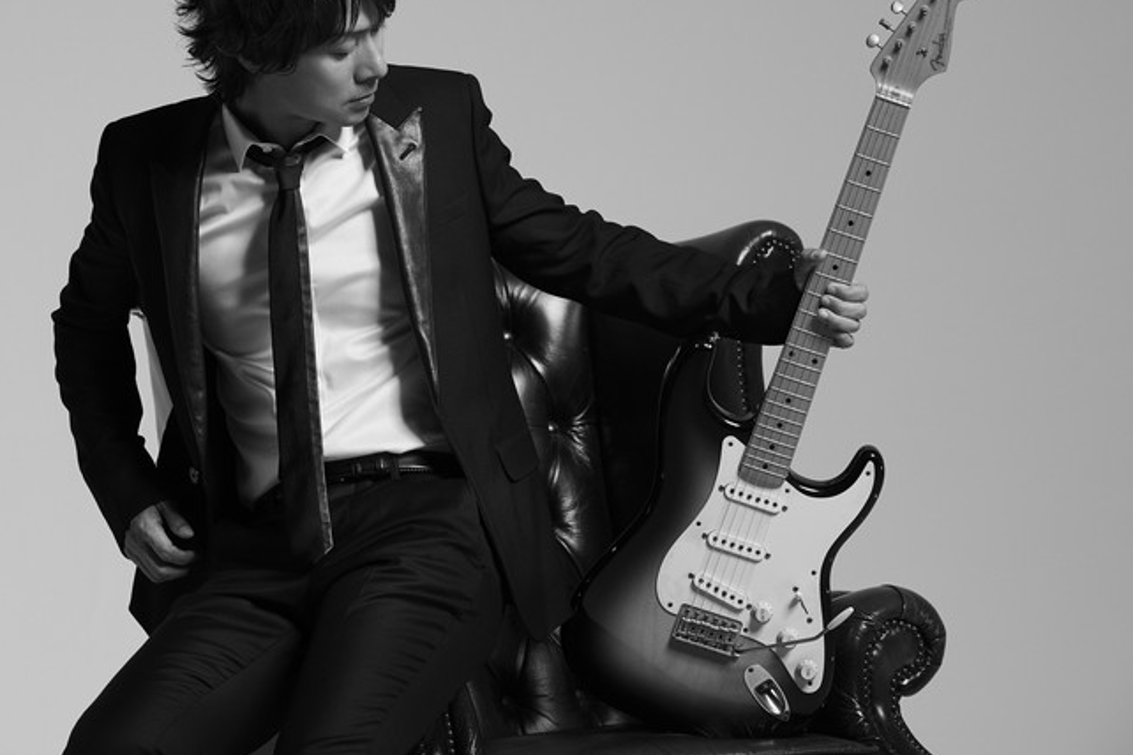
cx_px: 505
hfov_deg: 12.7
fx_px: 5098
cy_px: 290
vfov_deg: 8.5
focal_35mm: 162
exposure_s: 1/250
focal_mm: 130
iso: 200
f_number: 6.3
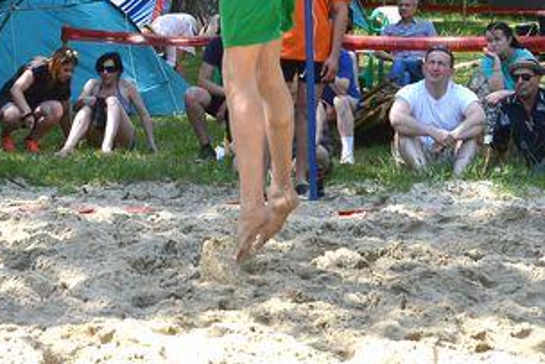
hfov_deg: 16.1
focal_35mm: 127
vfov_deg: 10.7
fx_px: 1923
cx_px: 160
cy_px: -49
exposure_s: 1/800
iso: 500
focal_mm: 46
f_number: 8
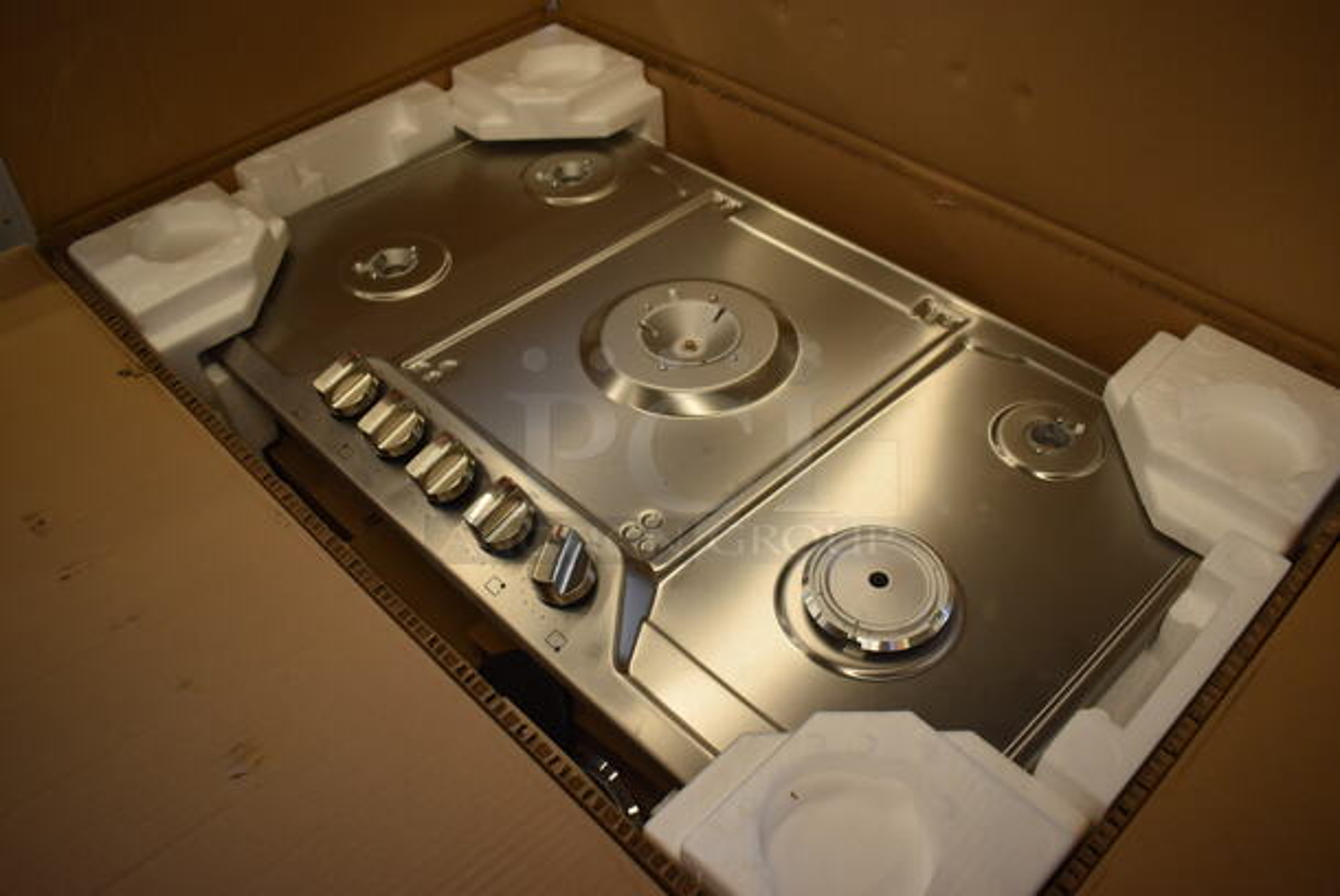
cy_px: 448
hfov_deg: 61.9
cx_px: 670
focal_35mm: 30
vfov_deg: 43.7
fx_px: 1118
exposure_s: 1/250
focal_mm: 20
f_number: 3.8
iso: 720
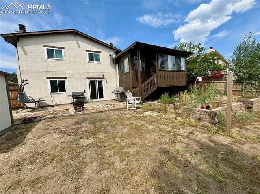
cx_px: 130
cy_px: 97
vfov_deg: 85.6
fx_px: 105
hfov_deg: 102.1
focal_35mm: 14
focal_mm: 2.22
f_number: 2.2
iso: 50
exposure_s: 1/1637
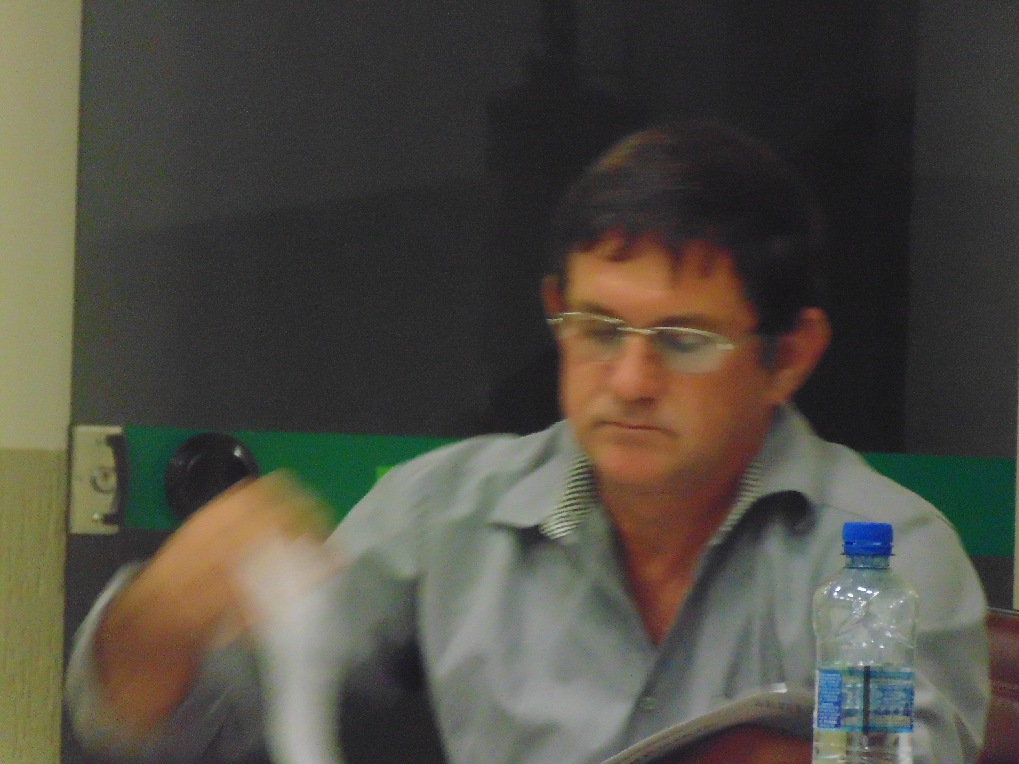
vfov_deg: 5.3
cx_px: 510
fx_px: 8242
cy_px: 382
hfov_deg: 7.1
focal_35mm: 280
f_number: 5.8
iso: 800
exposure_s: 1/15
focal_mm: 50.1
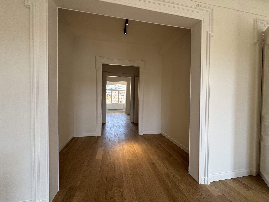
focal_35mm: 14
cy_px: 101
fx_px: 109
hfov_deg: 102.1
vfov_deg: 85.7
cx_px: 134
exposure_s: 1/100
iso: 80
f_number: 2.2
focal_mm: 2.22
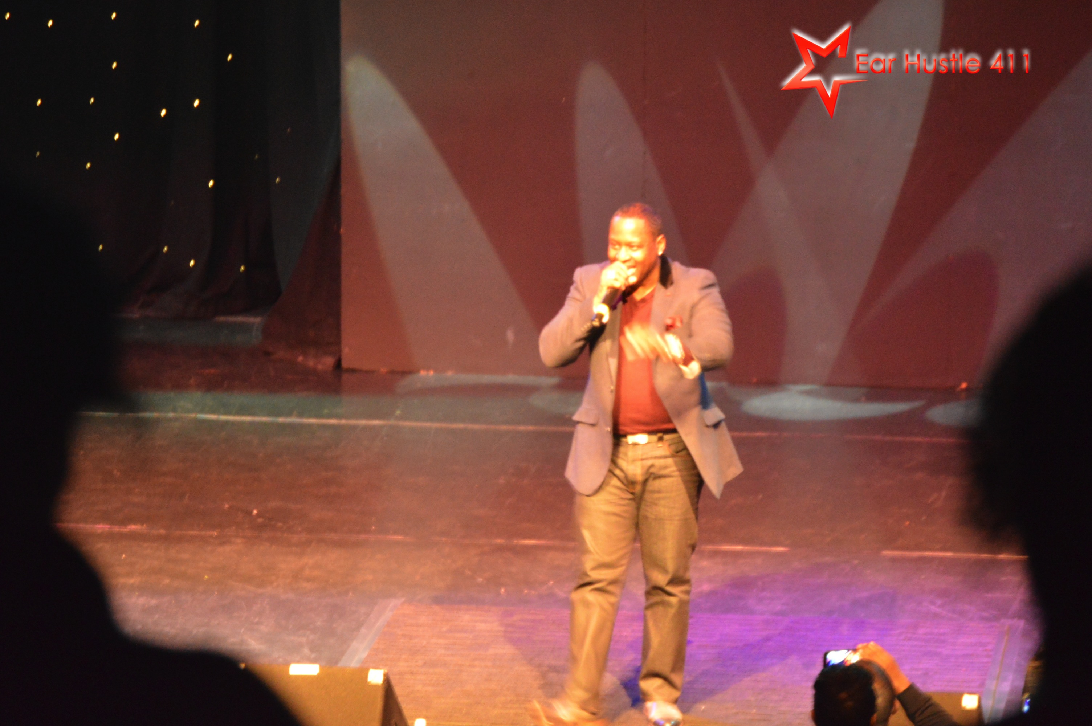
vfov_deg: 7.0
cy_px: 363
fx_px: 5910
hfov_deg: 10.6
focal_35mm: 195
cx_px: 546
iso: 3200
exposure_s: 1/8
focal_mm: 130
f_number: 5
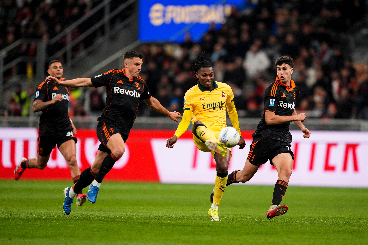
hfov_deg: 5.2
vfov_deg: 3.4
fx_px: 4089
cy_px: 122
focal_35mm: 400
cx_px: 184
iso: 1600
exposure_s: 1/1250
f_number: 2.8
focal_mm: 400
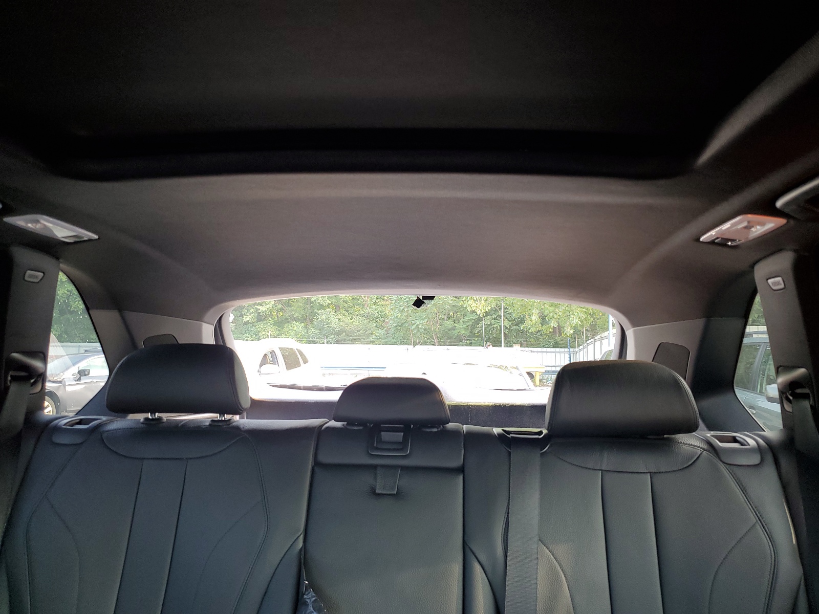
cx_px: 410
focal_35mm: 26
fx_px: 615
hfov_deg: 67.3
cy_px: 307
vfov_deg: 53.1
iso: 65
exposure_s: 1/60.2
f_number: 1.5
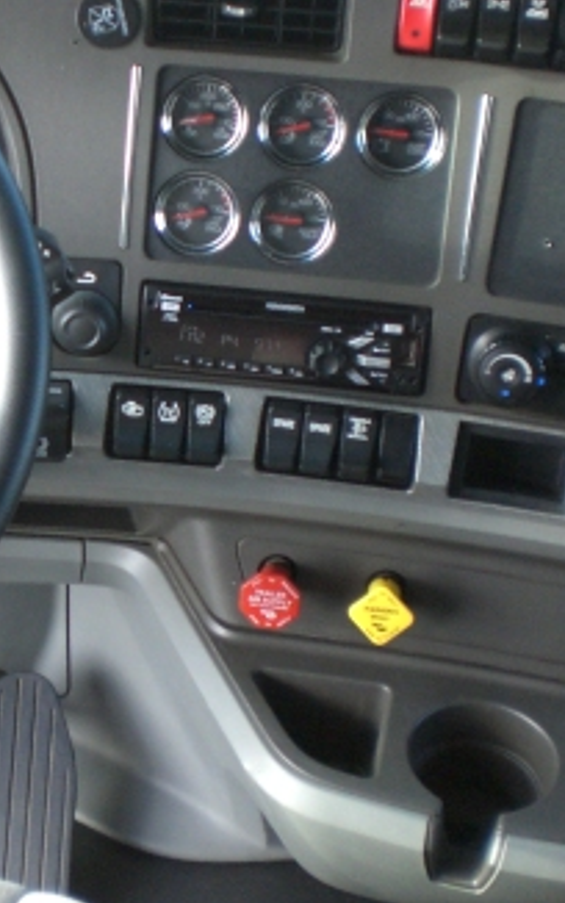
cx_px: 89
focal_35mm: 79
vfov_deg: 26.1
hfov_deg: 16.4
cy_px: 352
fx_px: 1945
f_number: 3.1
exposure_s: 1/80
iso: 200
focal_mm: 6.3
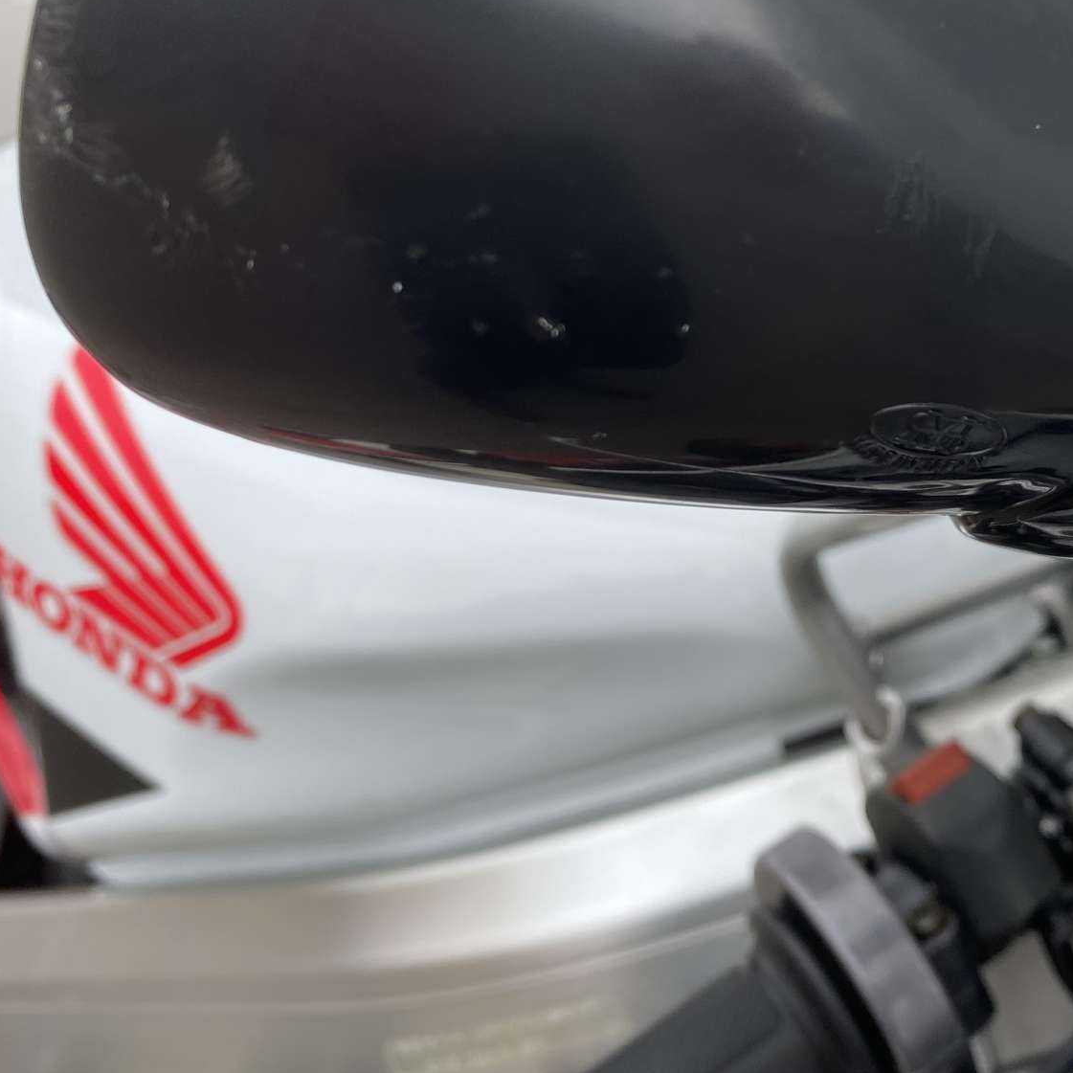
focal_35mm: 41
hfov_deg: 39.8
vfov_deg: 40.5
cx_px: 800
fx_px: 1438
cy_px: 369
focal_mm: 4.25
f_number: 1.8
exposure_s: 1/456
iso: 32
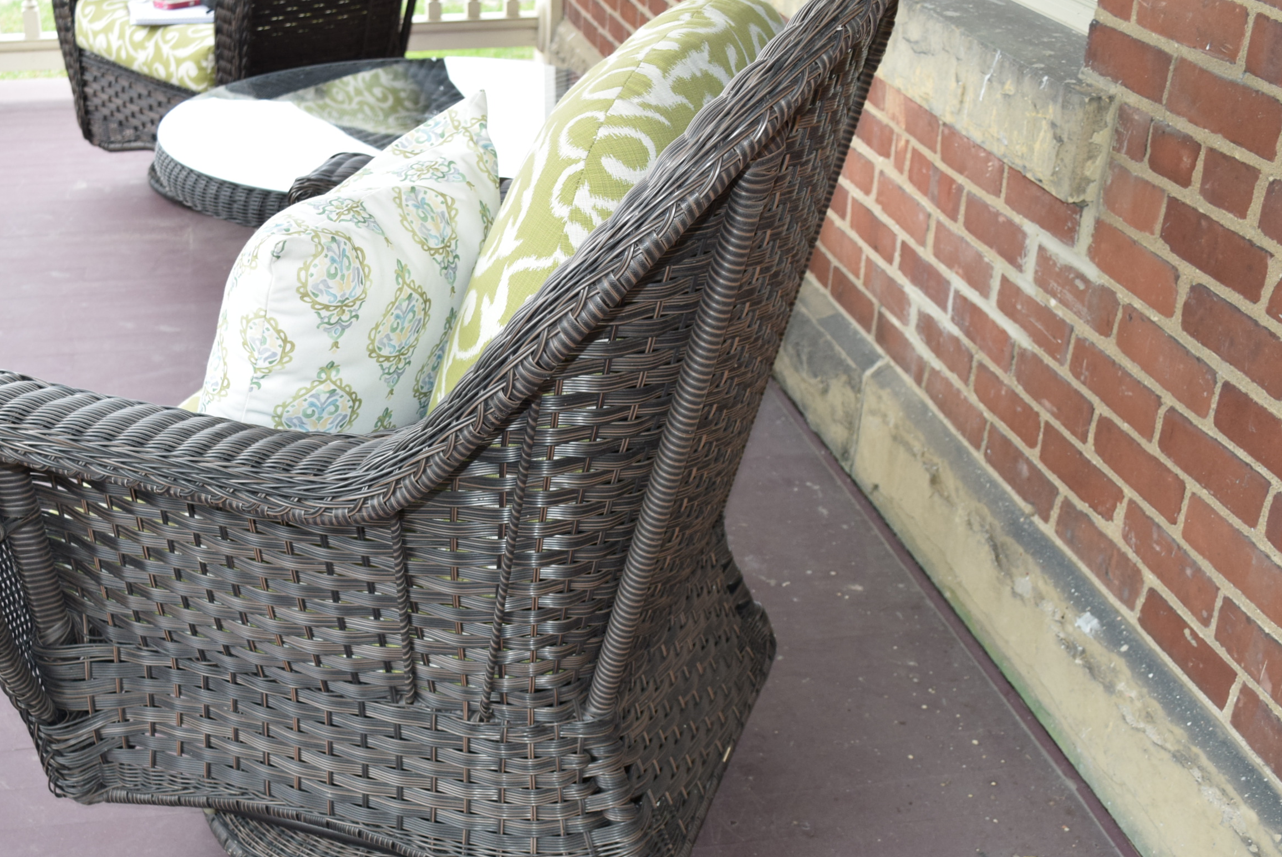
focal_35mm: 45
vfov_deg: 30.0
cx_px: 500
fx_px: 1591
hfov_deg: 43.6
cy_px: 529
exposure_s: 1/125
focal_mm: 23
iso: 640
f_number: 5.6
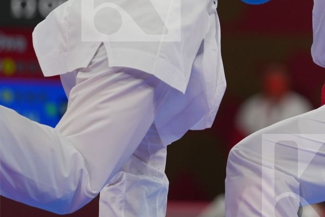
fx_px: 4903
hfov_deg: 3.8
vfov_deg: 2.5
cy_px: -7
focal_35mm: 543
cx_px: 312
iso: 500
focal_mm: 184
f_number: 2.8
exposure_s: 1/1000
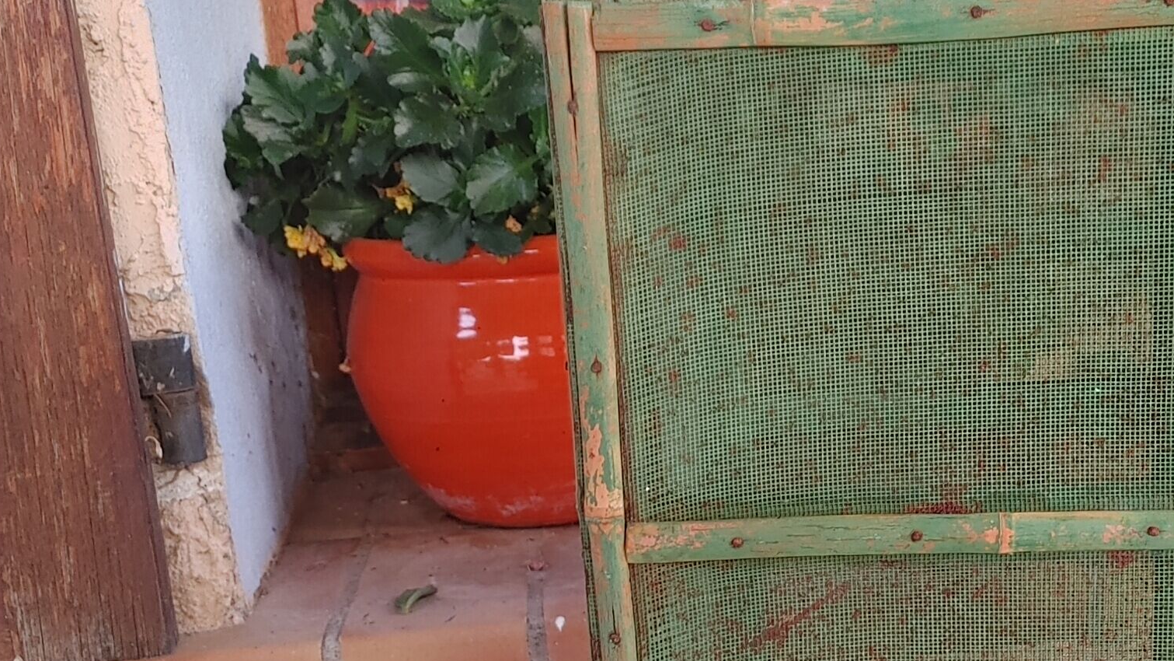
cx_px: 811
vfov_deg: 24.6
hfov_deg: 42.1
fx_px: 1494
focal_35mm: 48
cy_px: 522
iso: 250
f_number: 1.8
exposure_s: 1/50
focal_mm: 4.81
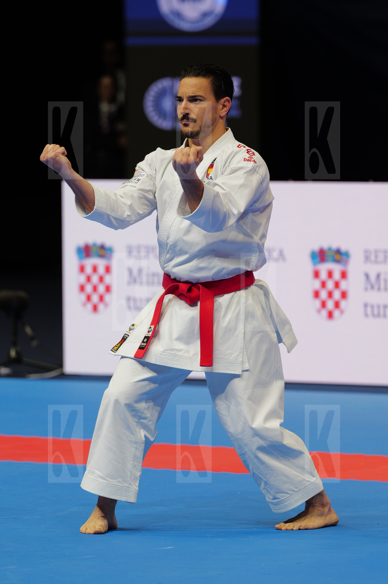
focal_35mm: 304
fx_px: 4932
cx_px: 194
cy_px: 292
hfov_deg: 4.5
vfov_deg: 6.8
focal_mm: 200
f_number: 3.2
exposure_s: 1/500
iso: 800
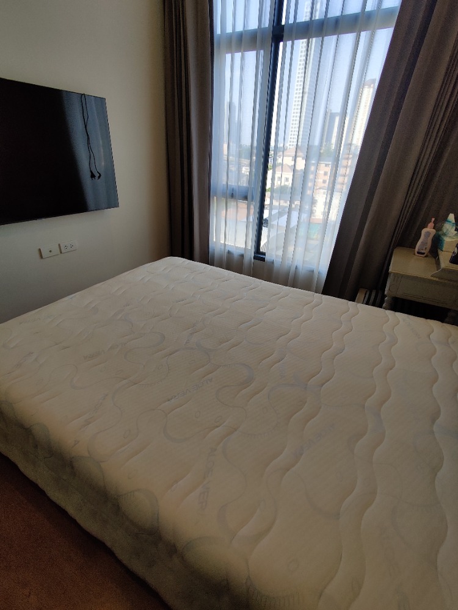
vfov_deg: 106.2
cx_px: 229
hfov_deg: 89.9
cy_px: 305
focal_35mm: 13
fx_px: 229
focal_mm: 2.25
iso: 100
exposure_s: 1/121
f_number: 2.2
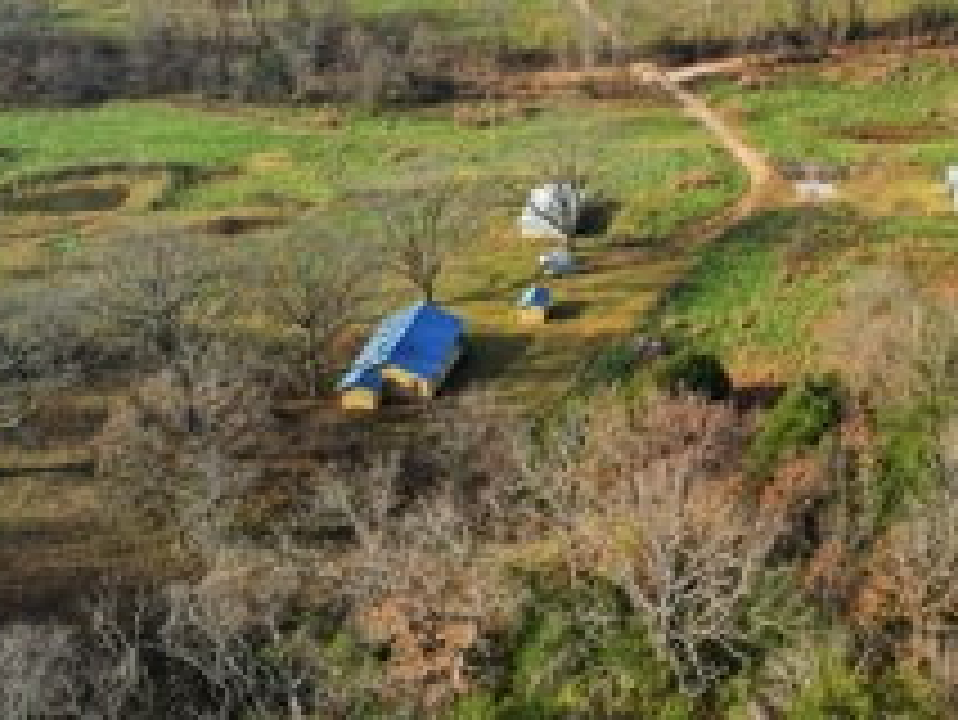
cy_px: 207
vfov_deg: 31.8
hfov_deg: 41.0
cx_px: 706
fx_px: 1246
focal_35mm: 45
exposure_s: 1/725
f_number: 1.7
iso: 120
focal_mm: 6.7
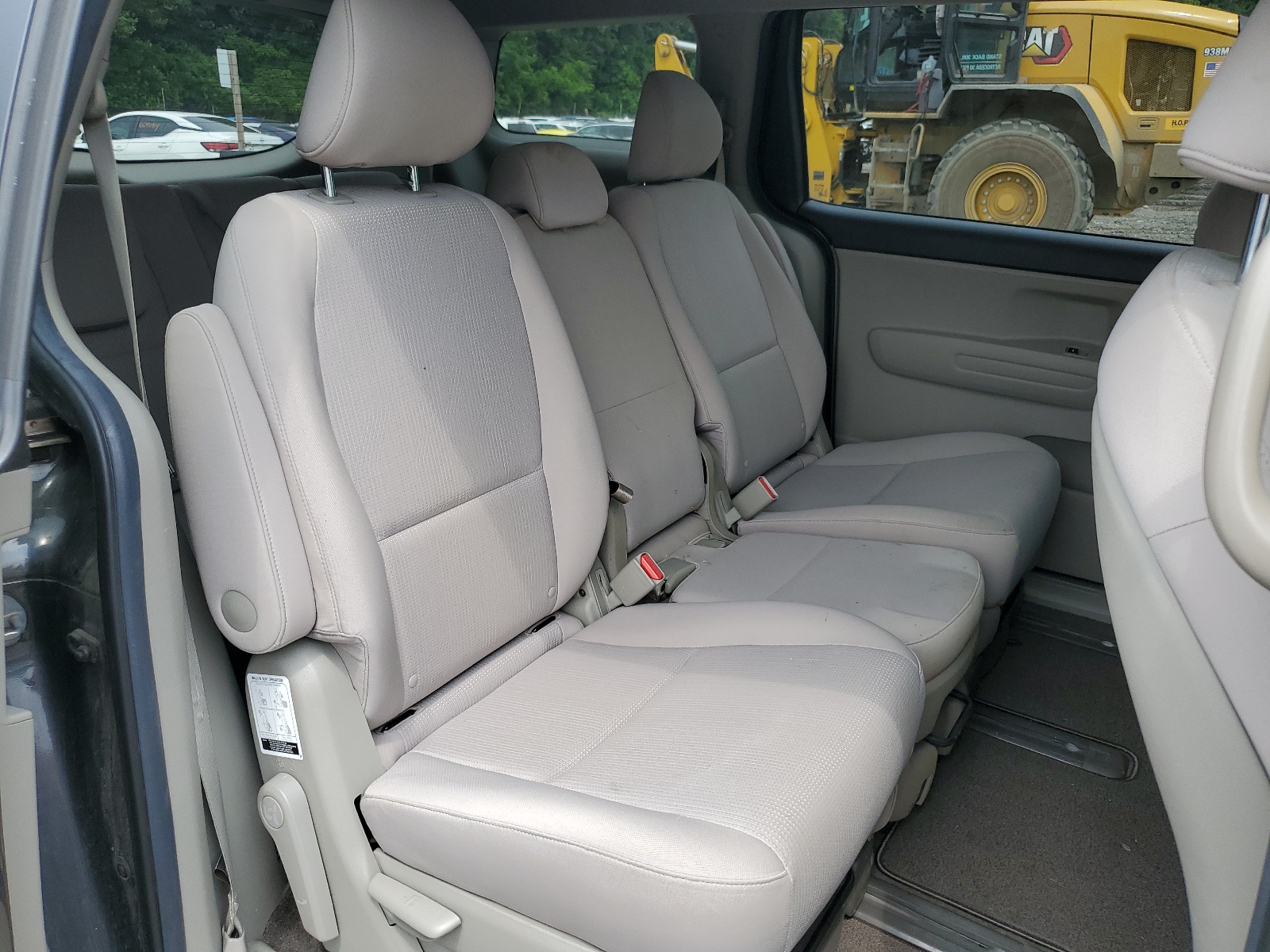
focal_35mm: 26
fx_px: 954
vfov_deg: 53.1
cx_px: 635
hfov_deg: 67.3
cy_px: 476
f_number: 1.5
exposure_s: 1/909
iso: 50
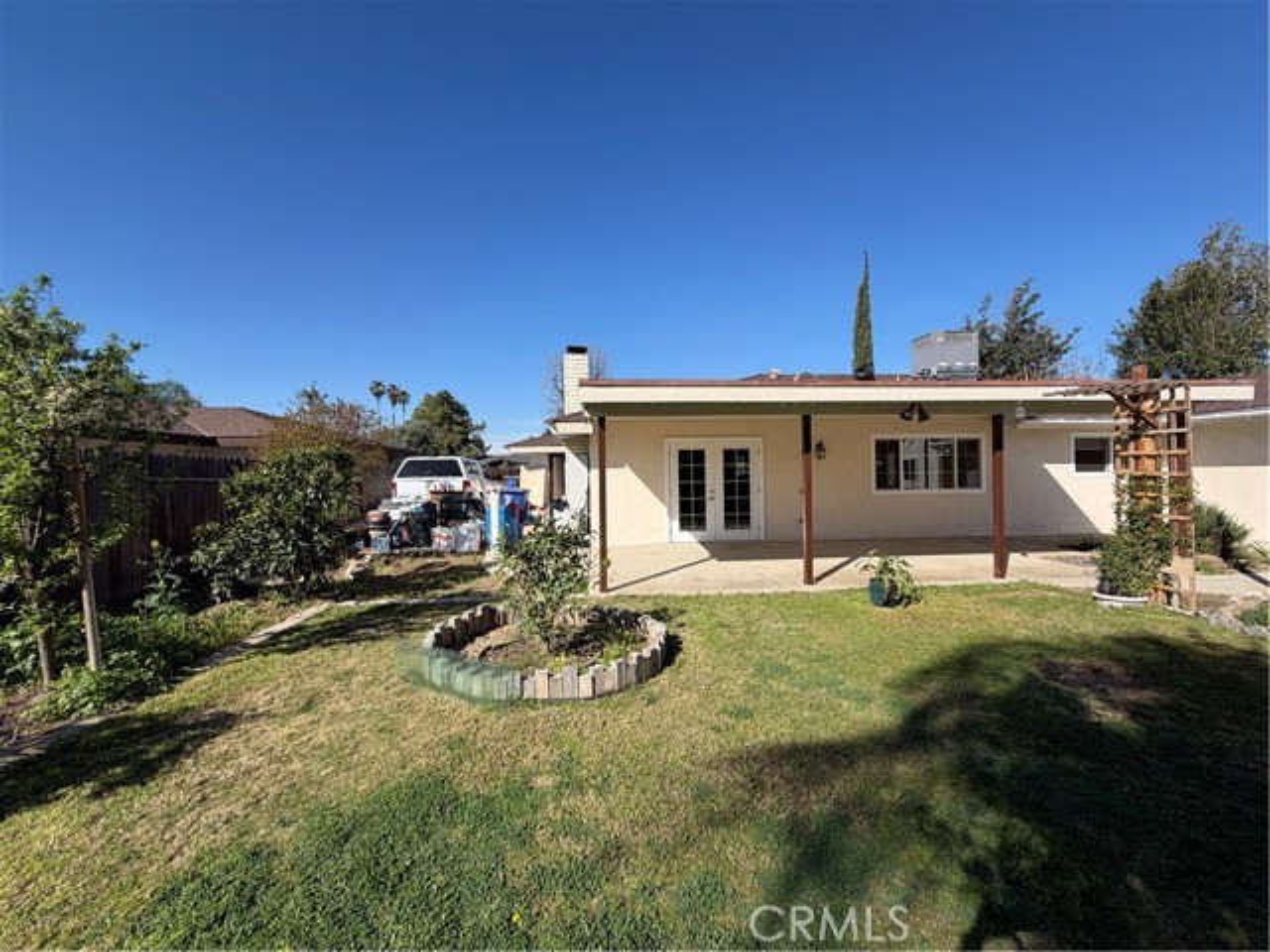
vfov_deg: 85.7
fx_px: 514
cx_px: 635
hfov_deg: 102.1
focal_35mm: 14
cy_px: 476
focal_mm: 2.22
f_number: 2.2
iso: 20
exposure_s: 1/770
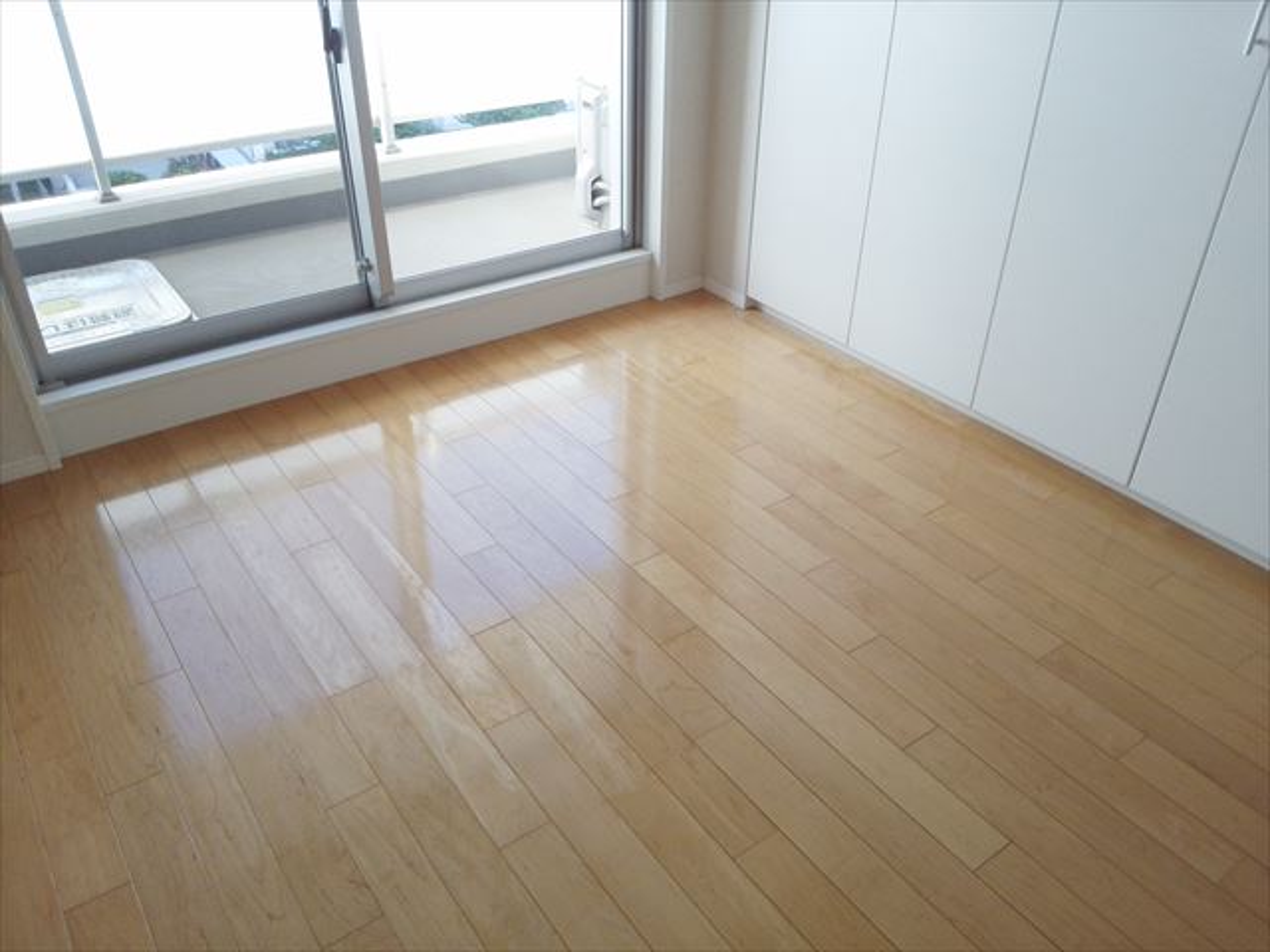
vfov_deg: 51.4
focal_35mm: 27
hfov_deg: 65.3
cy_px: 476
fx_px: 991
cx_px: 635
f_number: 2.4
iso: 71
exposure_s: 1/100
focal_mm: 2.87
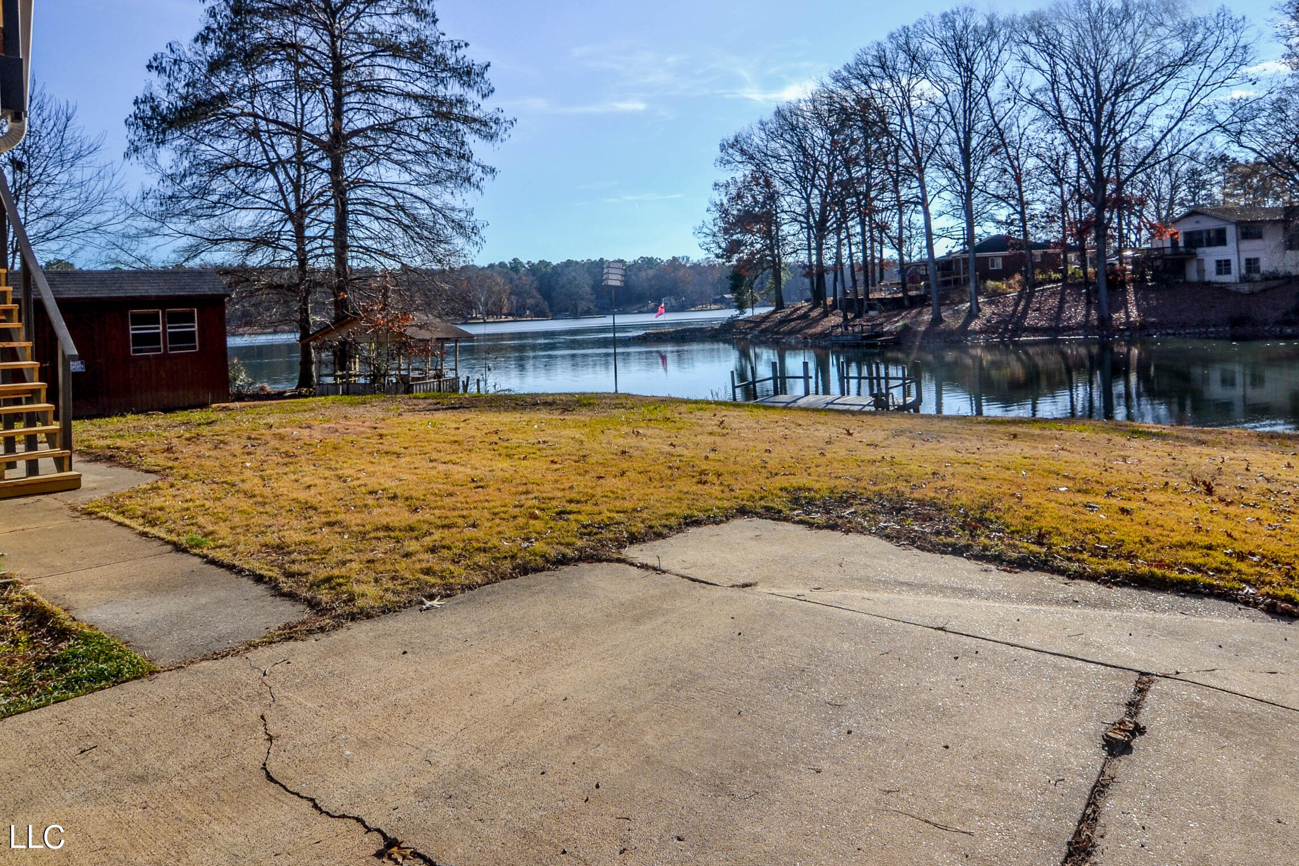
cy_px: 320
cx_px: 685
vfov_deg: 49.6
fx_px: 926
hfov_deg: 70.1
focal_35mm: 26
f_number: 8
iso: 100
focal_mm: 13
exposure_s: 1/250
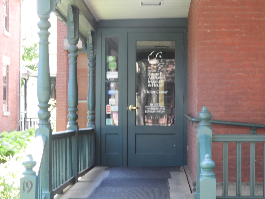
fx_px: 804
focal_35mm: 105
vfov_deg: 14.1
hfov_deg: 18.7
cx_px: 132
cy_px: 100
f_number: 4.8
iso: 400
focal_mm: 18.8
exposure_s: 1/60
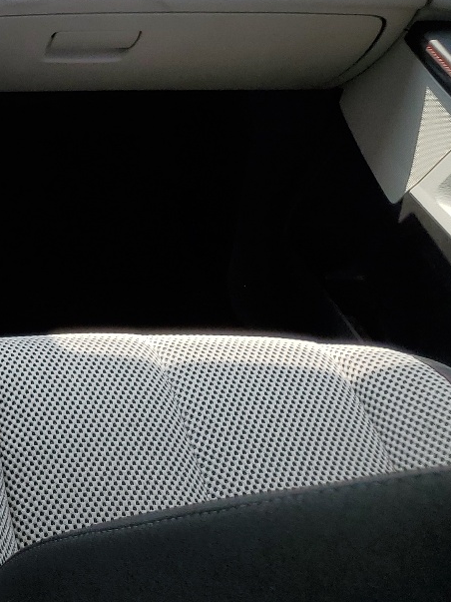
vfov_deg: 28.0
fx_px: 1199
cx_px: -278
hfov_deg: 18.2
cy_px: 211
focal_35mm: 69
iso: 50
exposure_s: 1/909
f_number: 1.5
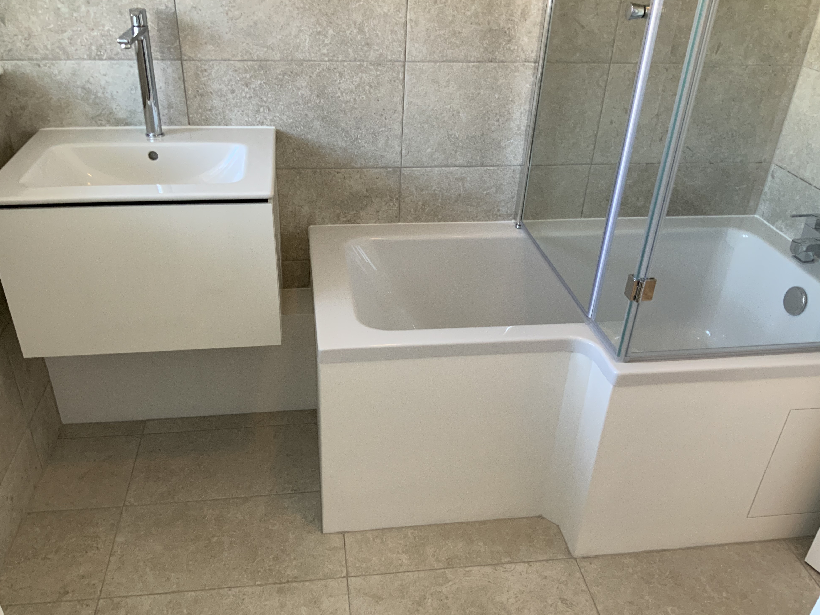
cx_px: 398
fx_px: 711
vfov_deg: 46.8
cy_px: 316
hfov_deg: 60.0
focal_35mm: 30
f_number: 1.8
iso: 64
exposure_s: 1/60
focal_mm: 3
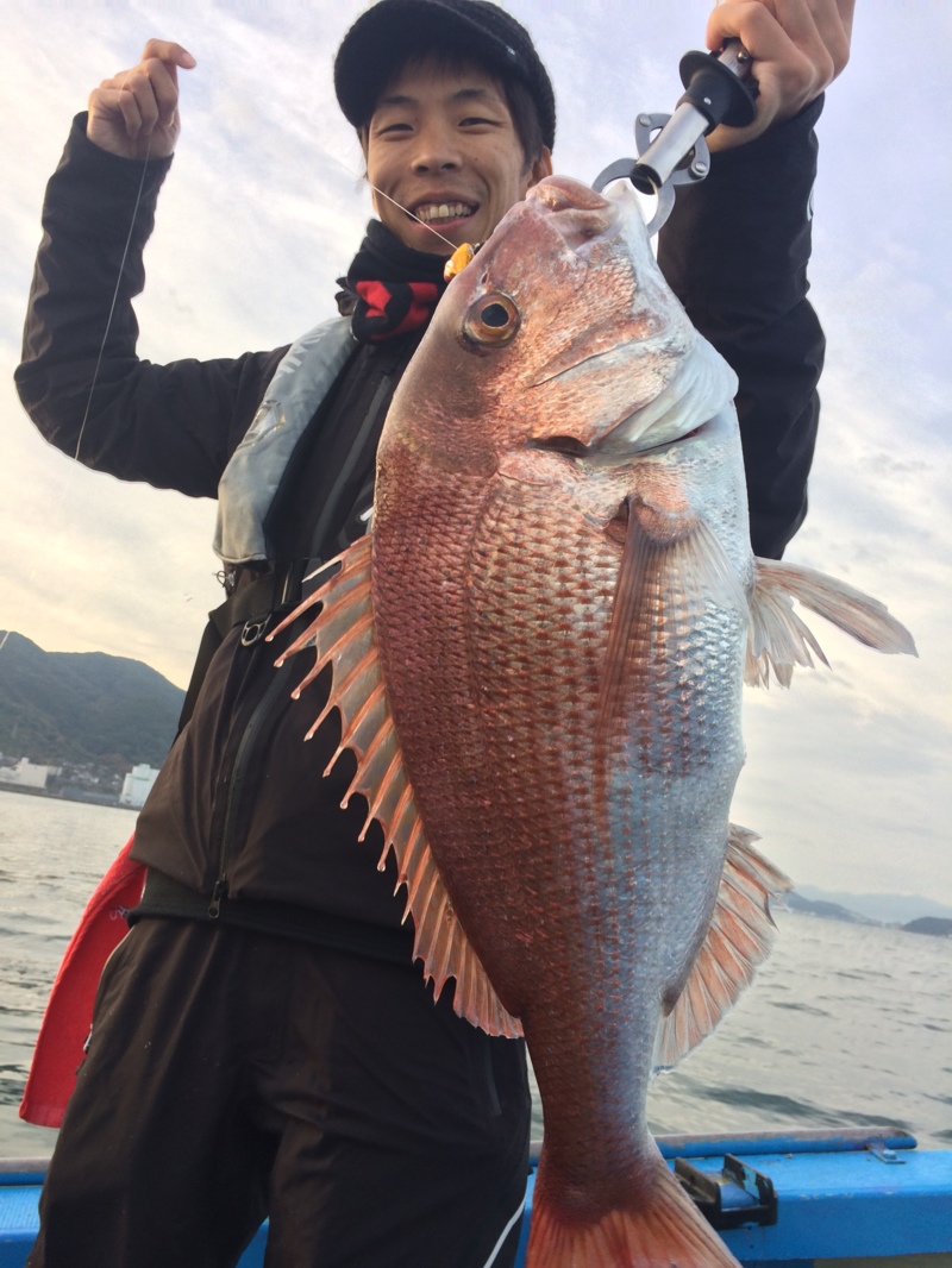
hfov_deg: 48.2
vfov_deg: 61.6
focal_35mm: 29
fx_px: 1063
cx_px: 476
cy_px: 634
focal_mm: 4.15
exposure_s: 1/148
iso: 32
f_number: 2.2
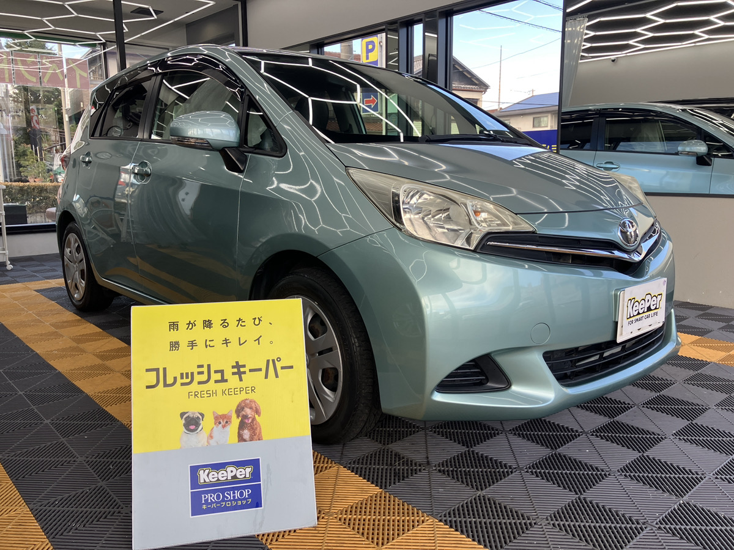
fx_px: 594
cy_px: 275
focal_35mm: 28
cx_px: 367
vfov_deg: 49.7
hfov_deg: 63.4
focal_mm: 3.99
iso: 25
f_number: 1.8
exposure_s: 1/149
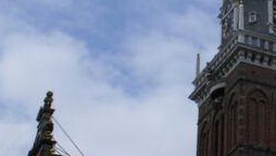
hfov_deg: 19.9
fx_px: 761
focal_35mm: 104
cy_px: 1
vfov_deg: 11.5
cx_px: 284
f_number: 9
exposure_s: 1/250
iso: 100
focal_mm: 28
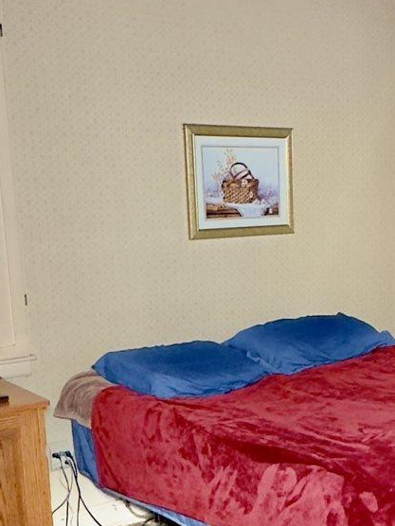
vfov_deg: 32.7
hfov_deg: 24.5
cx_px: 358
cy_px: 387
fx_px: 882
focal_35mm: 58
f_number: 2.2
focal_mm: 2.22
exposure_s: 1/60
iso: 640
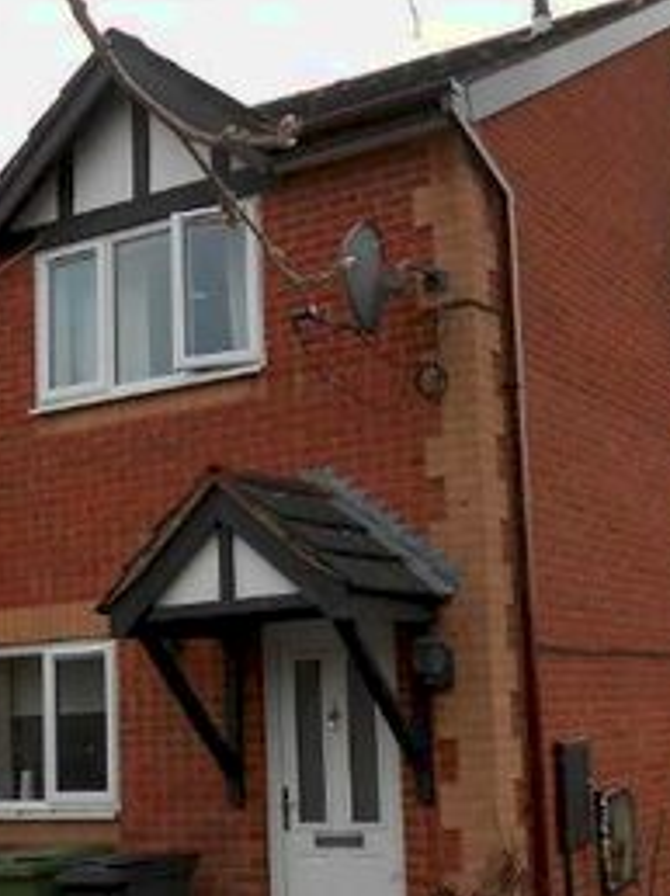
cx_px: 406
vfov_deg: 36.1
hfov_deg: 27.4
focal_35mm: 53
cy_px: 516
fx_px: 1370
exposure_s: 1/100
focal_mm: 4.6
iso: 80
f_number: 3.5
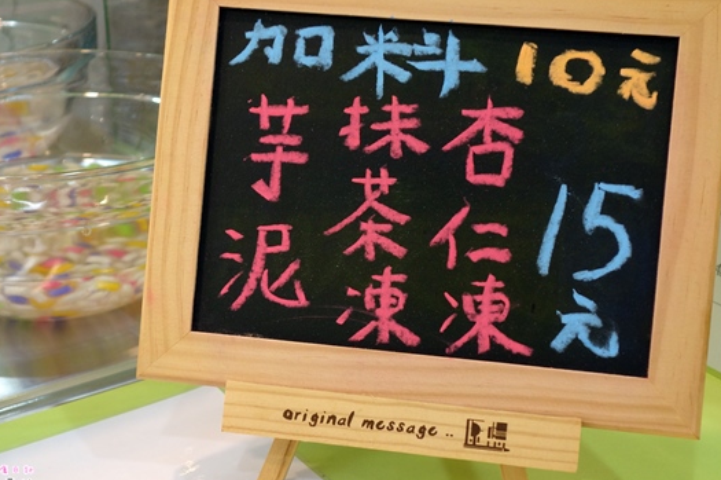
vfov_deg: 23.7
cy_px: 218
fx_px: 1140
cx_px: 341
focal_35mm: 57
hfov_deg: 35.1
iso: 250
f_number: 3.2
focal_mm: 16.99
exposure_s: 1/50
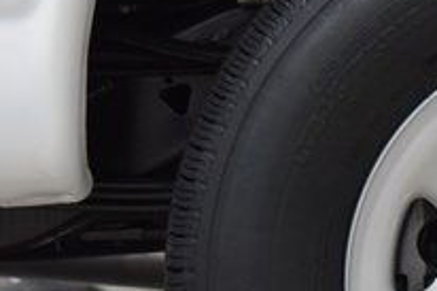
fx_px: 2717
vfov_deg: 6.1
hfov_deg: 9.0
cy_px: 254
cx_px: 594
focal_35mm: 224
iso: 1600
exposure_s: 1/60
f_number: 5.6
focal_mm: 48
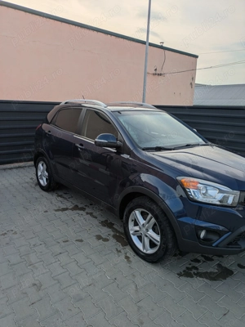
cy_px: 164
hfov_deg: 54.9
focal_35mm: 25
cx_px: 122
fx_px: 236
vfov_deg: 69.4
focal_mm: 5.43
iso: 34
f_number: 1.89
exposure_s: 1/1653
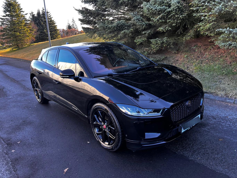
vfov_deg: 53.1
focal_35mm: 26
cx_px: 118
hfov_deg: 67.3
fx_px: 178
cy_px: 89
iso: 40
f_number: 1.5
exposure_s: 1/112
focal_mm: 5.7
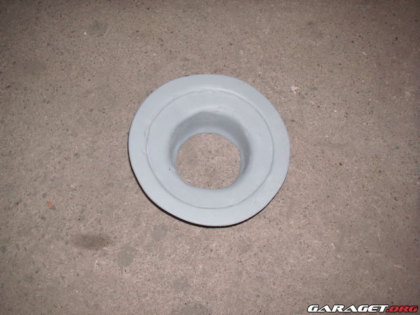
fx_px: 461
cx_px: 210
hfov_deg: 49.0
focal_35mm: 38
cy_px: 158
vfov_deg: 37.7
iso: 160
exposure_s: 1/45
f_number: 3.3
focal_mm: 6.3
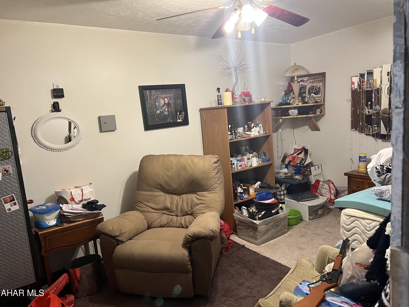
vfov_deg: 53.1
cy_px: 154
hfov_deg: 67.3
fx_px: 307
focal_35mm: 26
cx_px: 204
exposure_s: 1/60
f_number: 1.5
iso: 160
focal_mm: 5.7
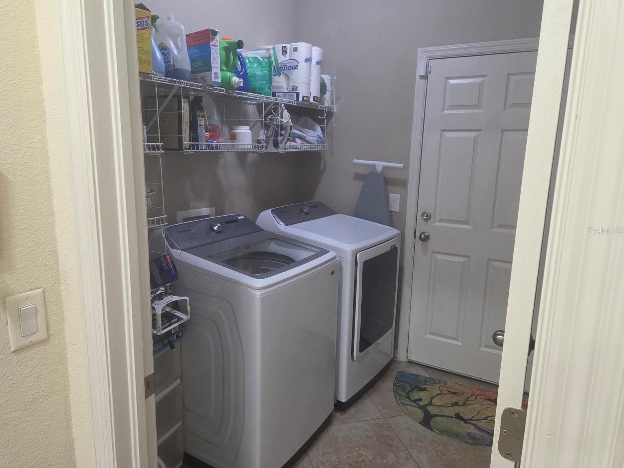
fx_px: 433
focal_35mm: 24
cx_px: 301
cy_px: 230
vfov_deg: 56.8
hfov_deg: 71.6
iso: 640
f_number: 1.8
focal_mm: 5.4
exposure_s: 1/120
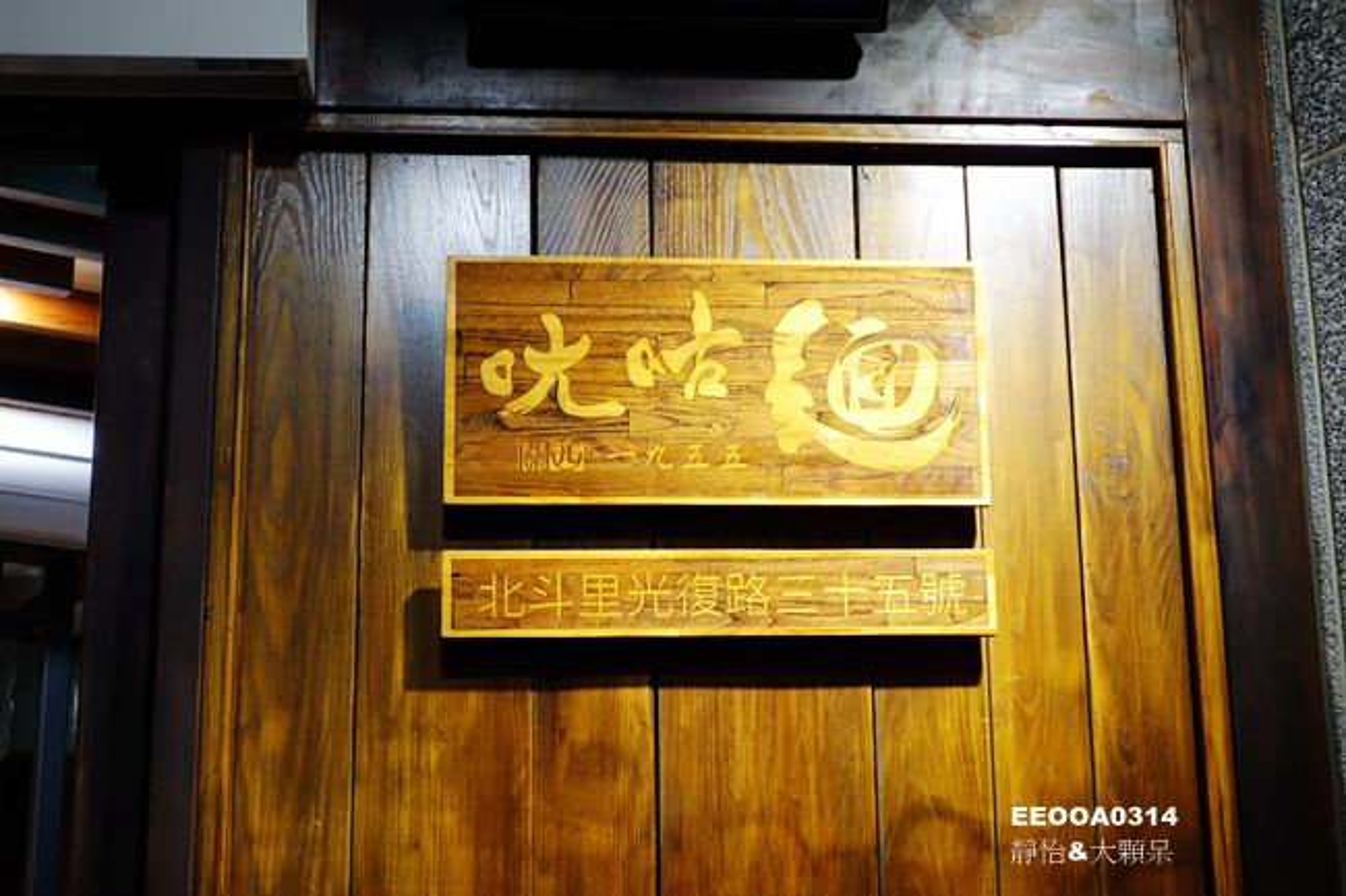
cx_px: 673
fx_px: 2542
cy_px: 448
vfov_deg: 20.0
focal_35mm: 68
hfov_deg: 29.7
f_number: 2.8
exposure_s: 1/25
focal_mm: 25
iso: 800
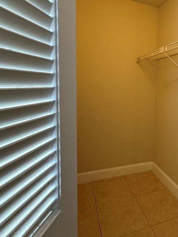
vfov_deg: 71.2
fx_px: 165
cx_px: 143
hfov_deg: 53.0
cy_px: 101
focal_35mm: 24
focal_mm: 2.22
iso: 400
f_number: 2.2
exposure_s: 1/60
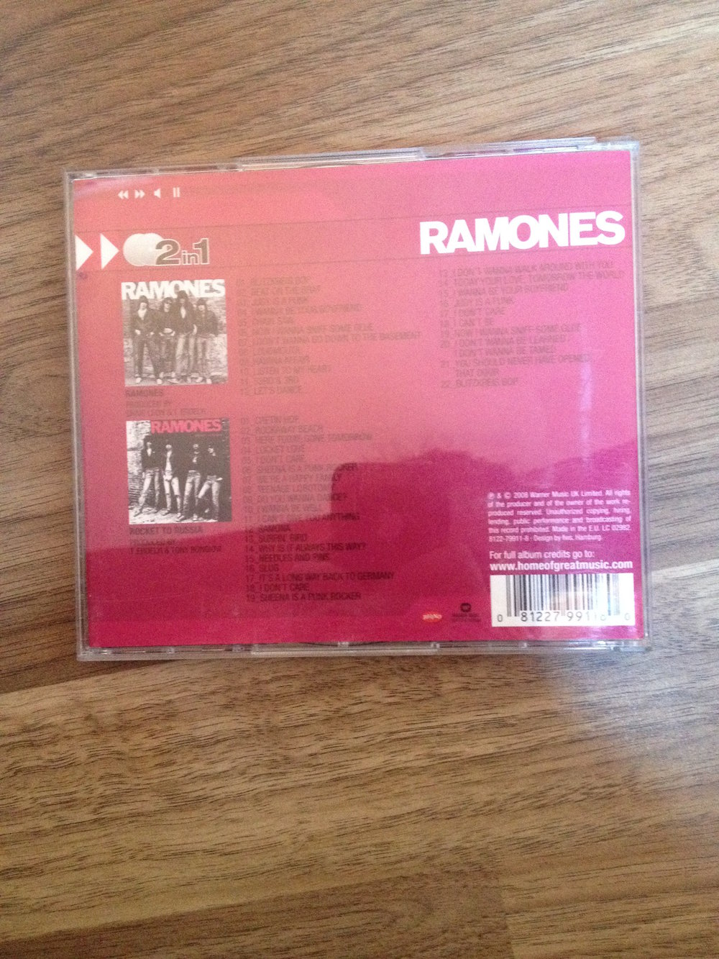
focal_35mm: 35
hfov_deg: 40.7
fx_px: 969
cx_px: 360
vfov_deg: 52.6
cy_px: 480
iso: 500
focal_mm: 4.28
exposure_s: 1/15
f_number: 2.4
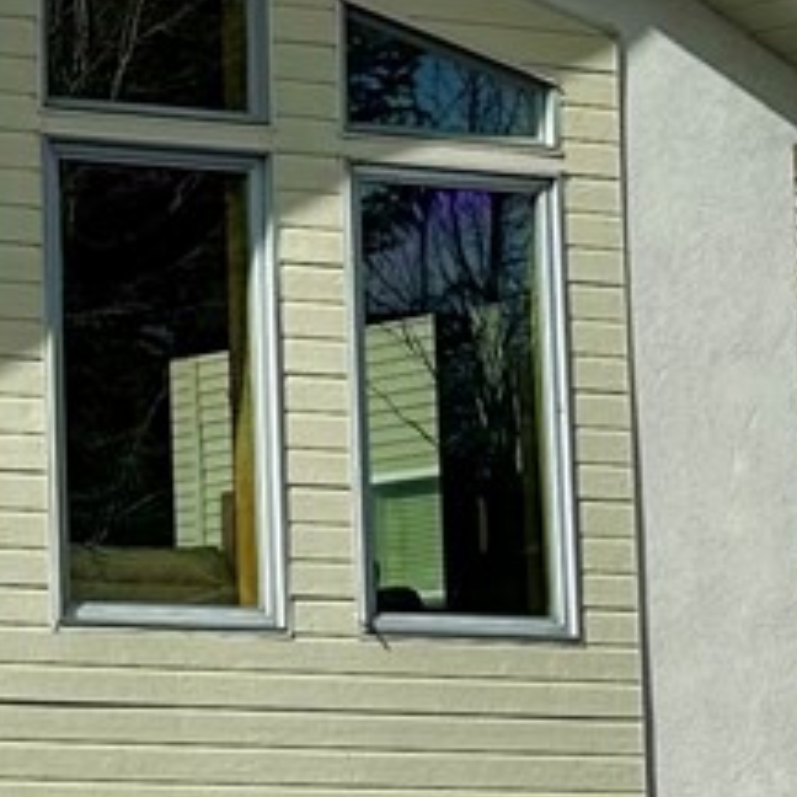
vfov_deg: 11.1
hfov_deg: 9.9
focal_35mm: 157
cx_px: -1044
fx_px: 4090
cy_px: 458
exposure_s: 1/4545
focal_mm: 6.86
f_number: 1.78
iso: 80
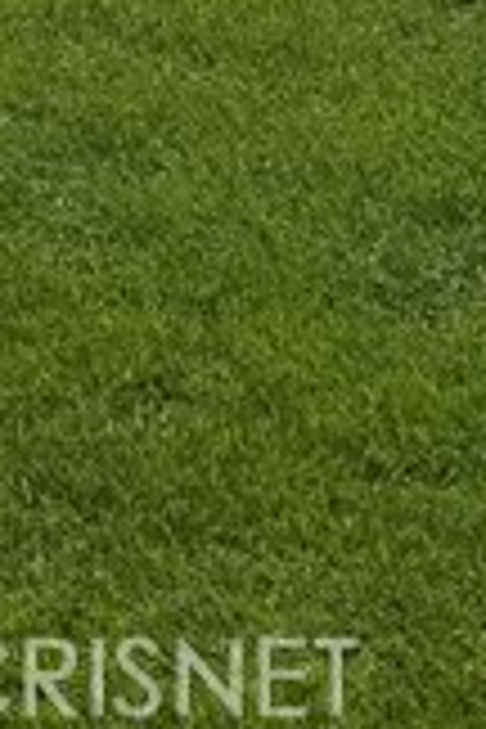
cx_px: 184
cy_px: -986
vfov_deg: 10.5
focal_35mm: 171
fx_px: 3462
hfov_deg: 8.0
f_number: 1.7
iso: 50
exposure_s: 1/3832
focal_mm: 4.25
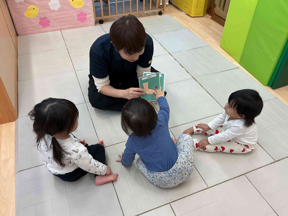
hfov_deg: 61.7
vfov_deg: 48.2
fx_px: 241
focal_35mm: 29
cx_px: 144
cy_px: 108
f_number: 1.8
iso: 40
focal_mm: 3
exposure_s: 1/60
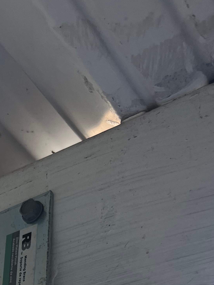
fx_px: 593
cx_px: -16
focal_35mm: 72
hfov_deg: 19.6
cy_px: 378
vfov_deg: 23.6
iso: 50
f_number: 1.6
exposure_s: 1/300
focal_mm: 5.1
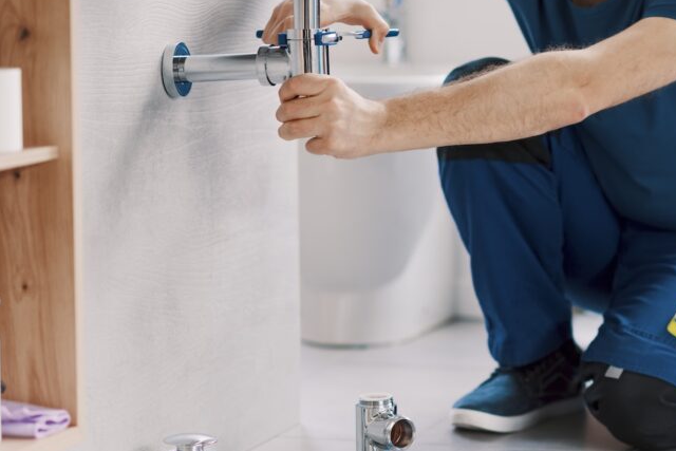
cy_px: 245
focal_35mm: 136
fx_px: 2554
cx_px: 505
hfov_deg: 15.0
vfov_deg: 10.1
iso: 100
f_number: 2.2
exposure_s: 1/50
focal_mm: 85
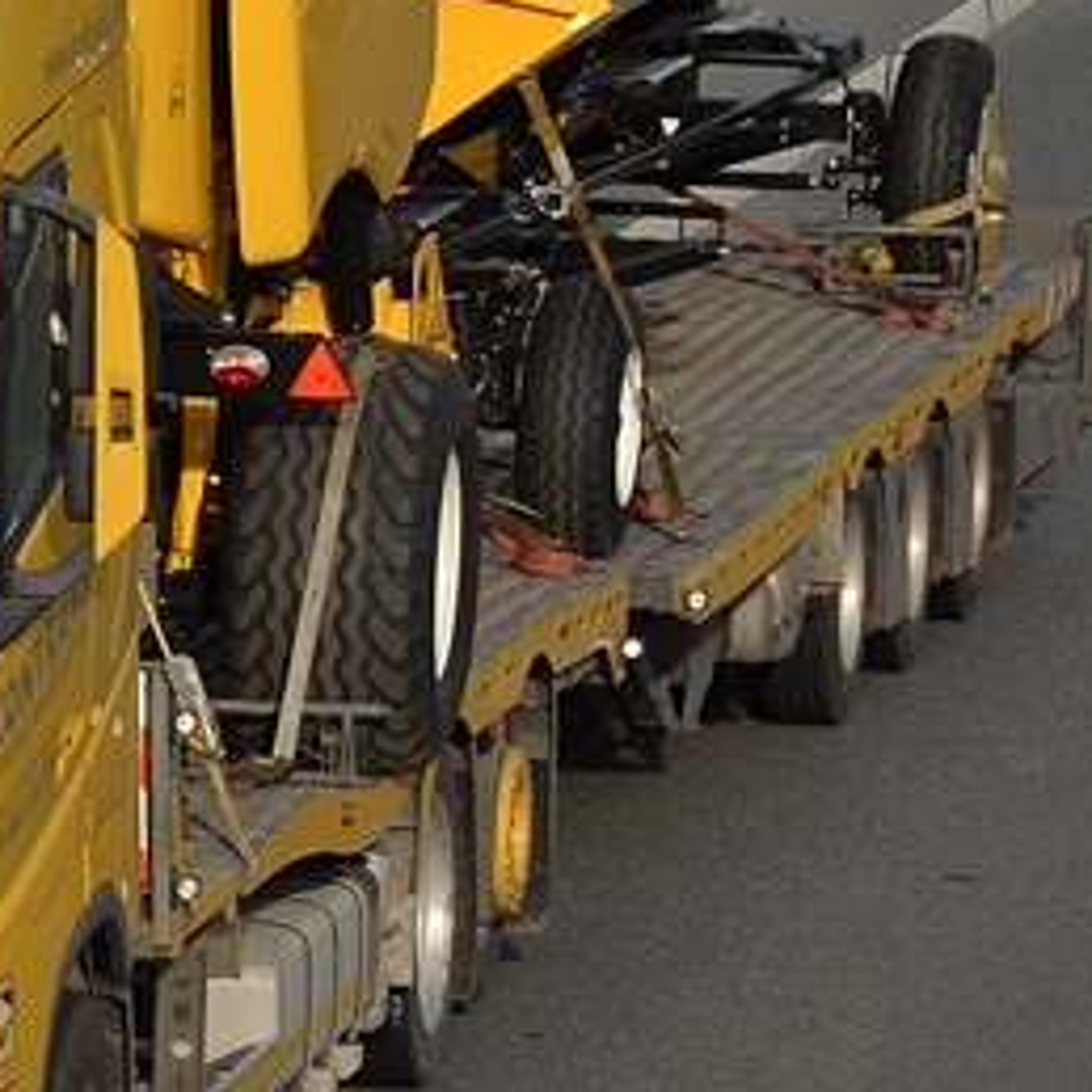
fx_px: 14787
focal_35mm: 414
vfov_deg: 4.2
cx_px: -63
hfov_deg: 4.2
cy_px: 401
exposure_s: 1/800
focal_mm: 105
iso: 160
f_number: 5.6
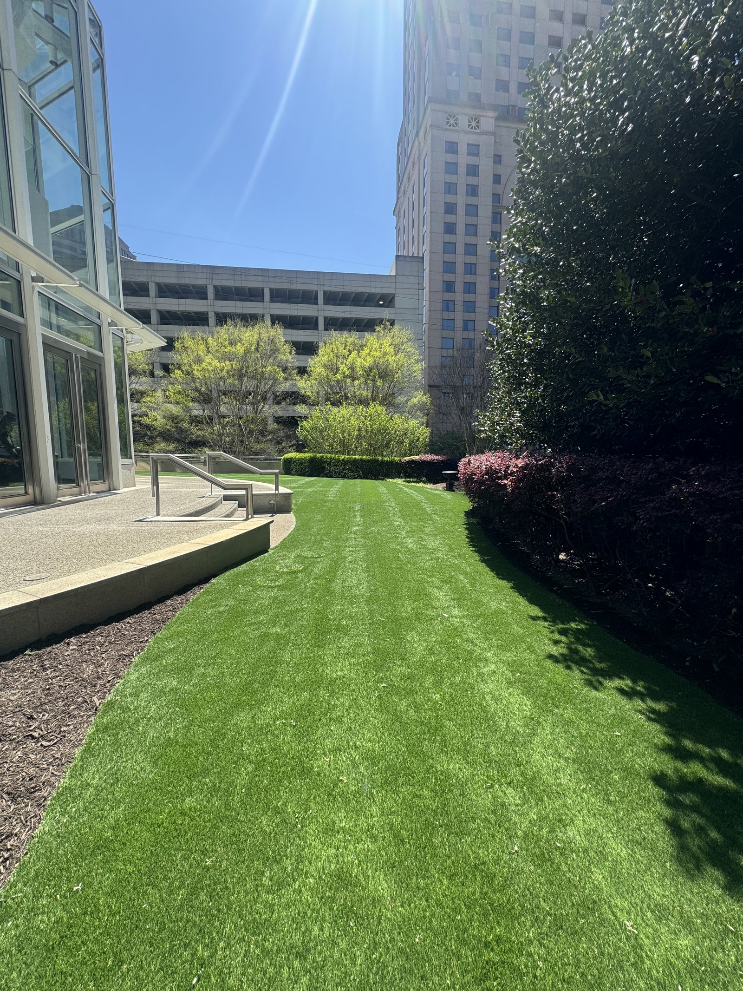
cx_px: 372
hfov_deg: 85.7
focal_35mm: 14
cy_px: 496
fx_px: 401
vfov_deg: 102.1
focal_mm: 2.22
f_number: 2.2
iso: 40
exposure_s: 1/804
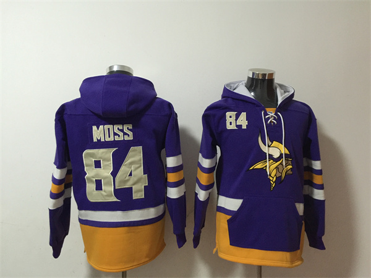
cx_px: 186
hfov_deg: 61.7
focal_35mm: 29
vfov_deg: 48.2
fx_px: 311
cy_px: 139
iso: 160
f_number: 2.2
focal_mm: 4.15
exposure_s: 1/8
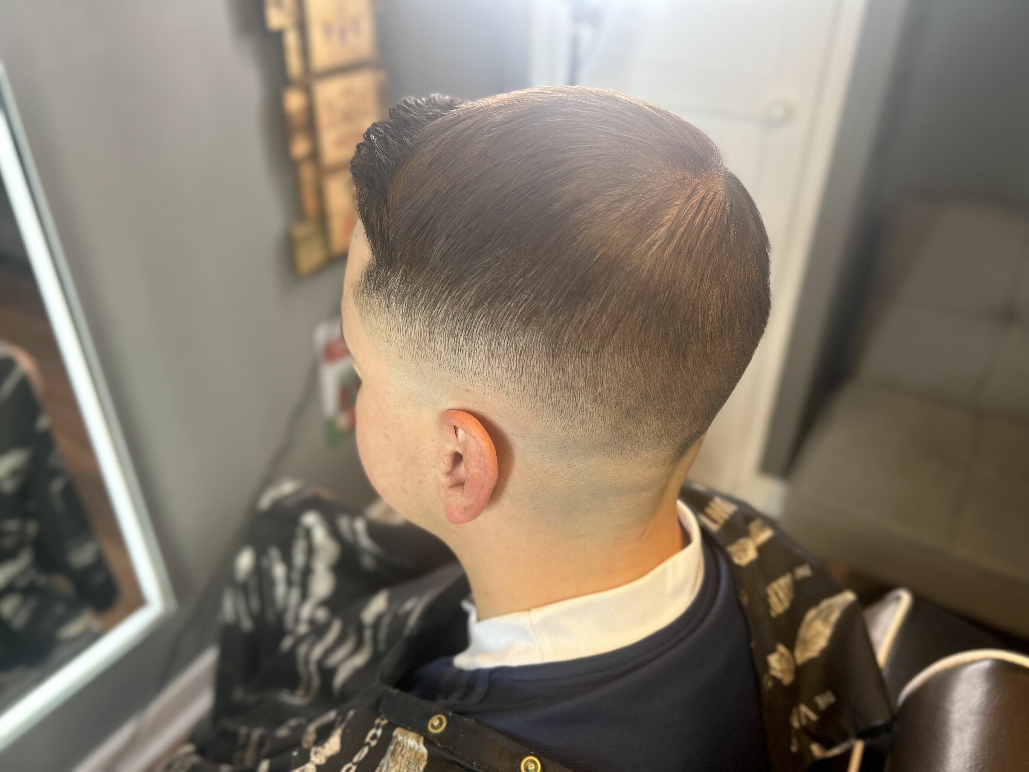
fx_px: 773
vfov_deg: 53.1
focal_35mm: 26
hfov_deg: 67.3
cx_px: 514
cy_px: 386
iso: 100
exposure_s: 1/50
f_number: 1.5
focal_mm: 5.7
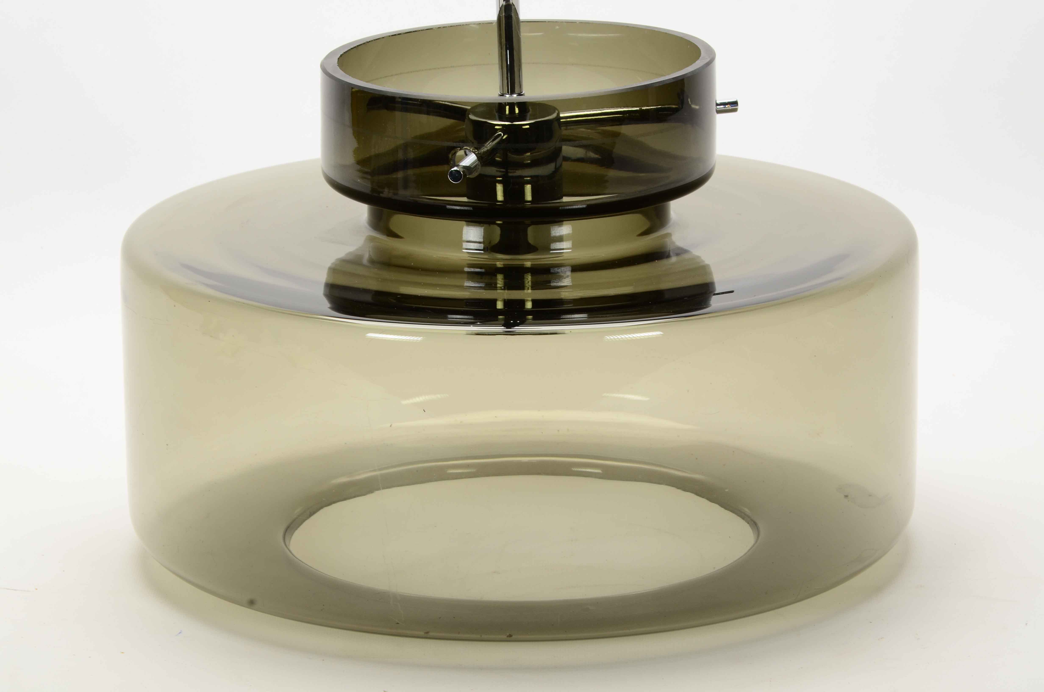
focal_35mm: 158
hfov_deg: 13.1
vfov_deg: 8.7
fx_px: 4558
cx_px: 522
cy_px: 346
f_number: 16
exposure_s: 1/160
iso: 200
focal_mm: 105
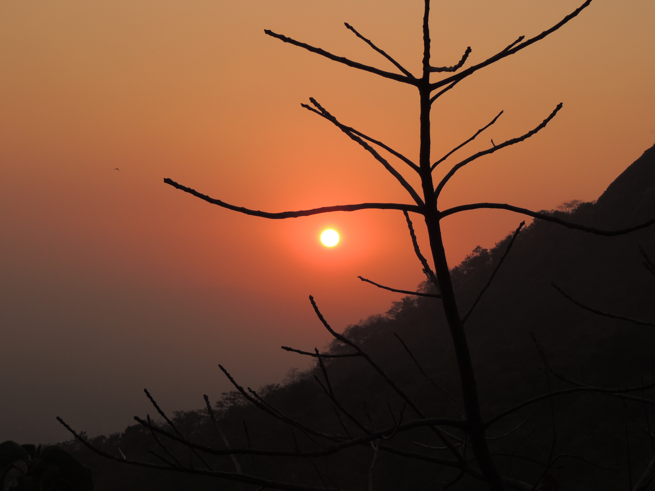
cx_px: 328
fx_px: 1703
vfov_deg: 16.4
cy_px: 246
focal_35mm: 90
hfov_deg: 21.8
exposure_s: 1/500
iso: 100
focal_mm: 16
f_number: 4.1
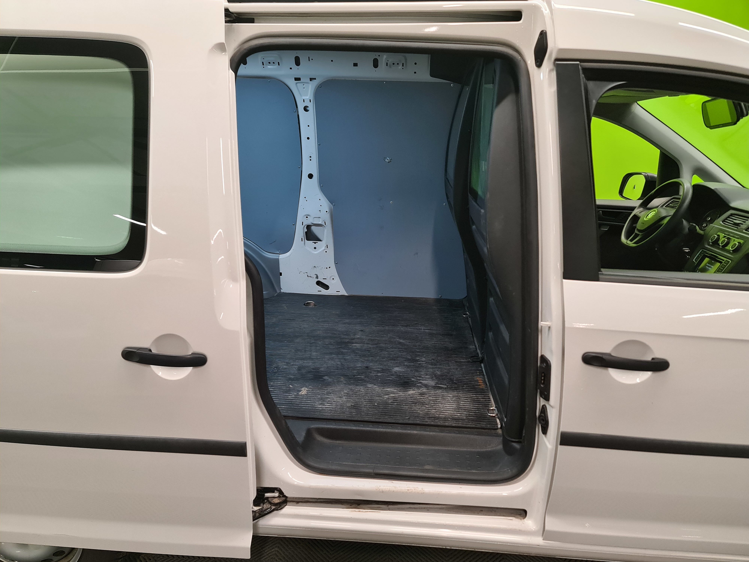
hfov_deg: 69.4
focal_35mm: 25
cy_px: 281
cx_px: 374
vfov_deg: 54.9
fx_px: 541
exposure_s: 1/100
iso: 250
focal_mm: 7
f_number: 1.8
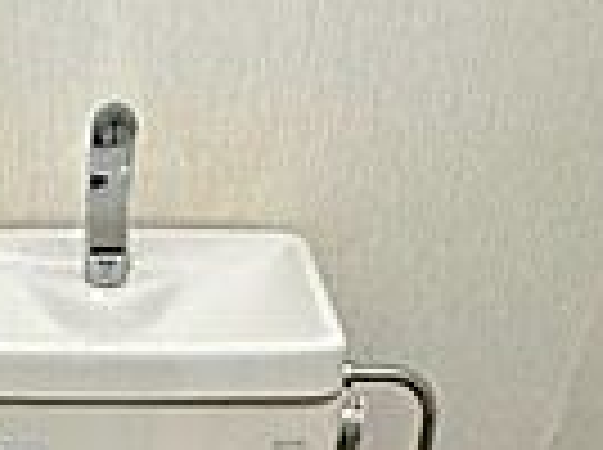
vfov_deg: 18.0
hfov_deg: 27.8
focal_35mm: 67
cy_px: 778
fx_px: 1165
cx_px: 50
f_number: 2.2
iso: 400
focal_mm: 2.22
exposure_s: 1/60
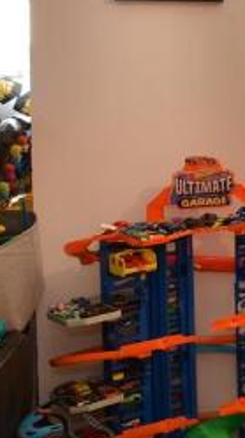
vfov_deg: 31.6
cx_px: 724
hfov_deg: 11.4
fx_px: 753
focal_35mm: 65
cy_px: 89
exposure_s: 2.9
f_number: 8
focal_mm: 10
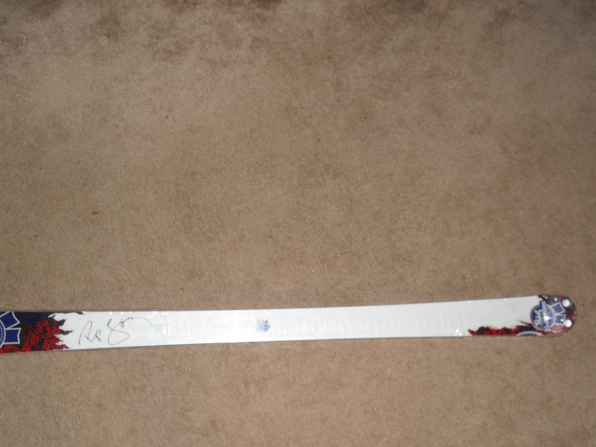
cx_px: 321
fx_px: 654
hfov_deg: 48.9
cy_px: 242
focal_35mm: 38
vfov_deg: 37.7
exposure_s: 1/45
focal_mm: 6.3
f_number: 3.2
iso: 200
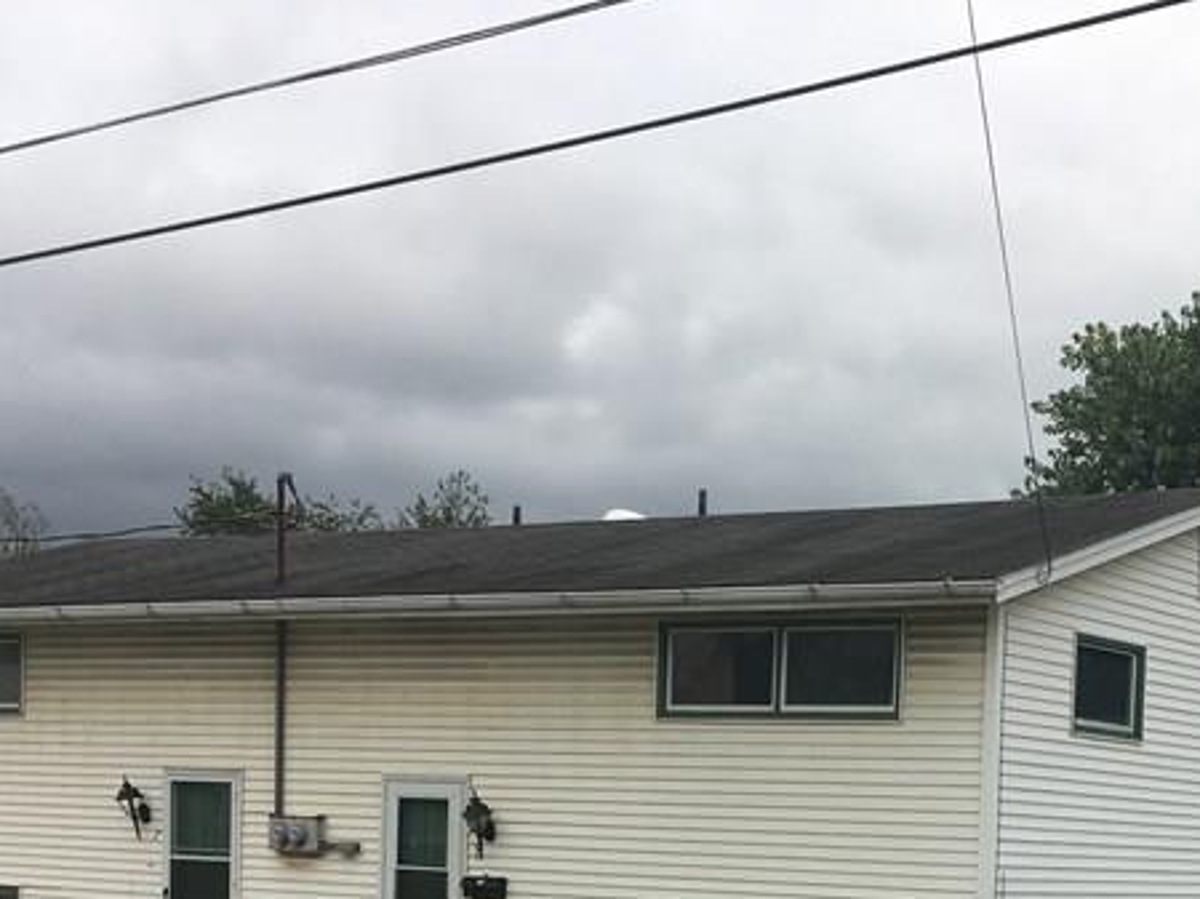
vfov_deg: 21.1
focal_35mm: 66
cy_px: 998
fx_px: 2287
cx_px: 1021
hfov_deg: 28.5
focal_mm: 4.15
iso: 25
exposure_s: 1/192
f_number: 2.2
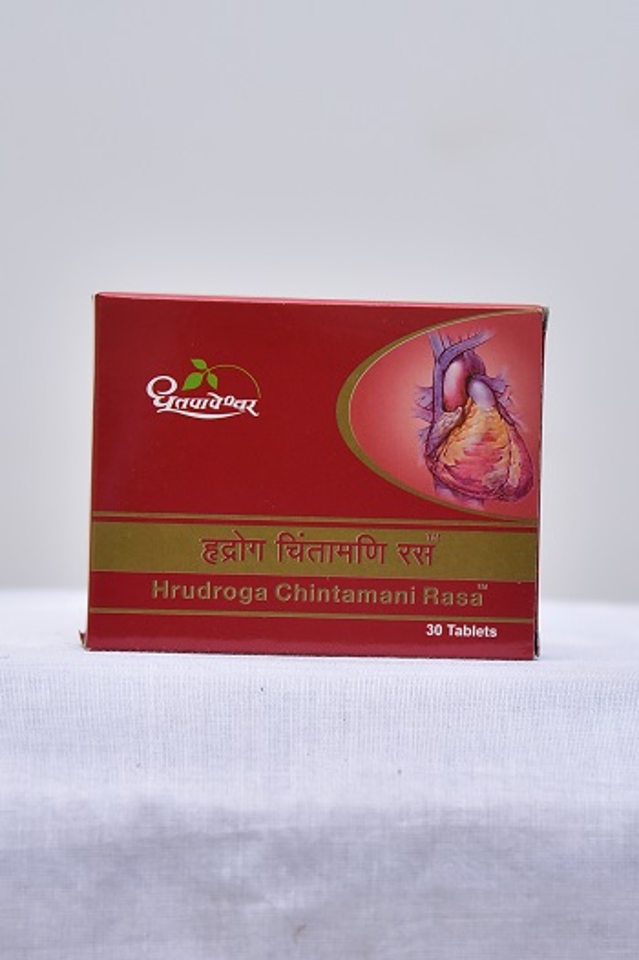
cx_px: 320
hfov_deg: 18.2
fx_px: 1999
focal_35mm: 75
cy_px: 480
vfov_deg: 27.0
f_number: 4
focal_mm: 75
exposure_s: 1/125
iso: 1250
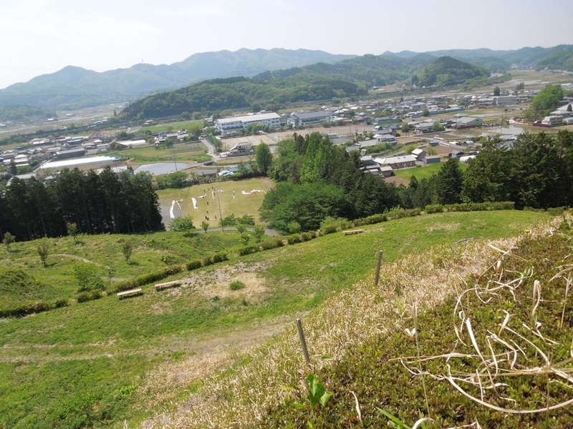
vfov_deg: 54.9
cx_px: 286
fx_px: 414
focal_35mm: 25
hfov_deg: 69.4
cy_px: 214
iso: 100
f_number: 3.3
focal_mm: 4.5
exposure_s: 1/800
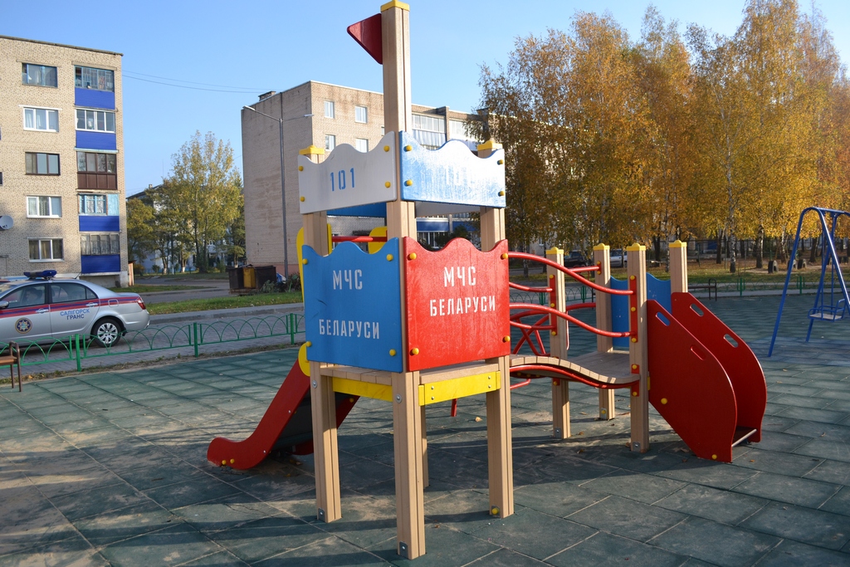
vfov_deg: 47.9
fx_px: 638
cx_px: 425
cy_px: 284
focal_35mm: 27
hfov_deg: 67.4
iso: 400
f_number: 5
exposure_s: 1/1000
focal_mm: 18
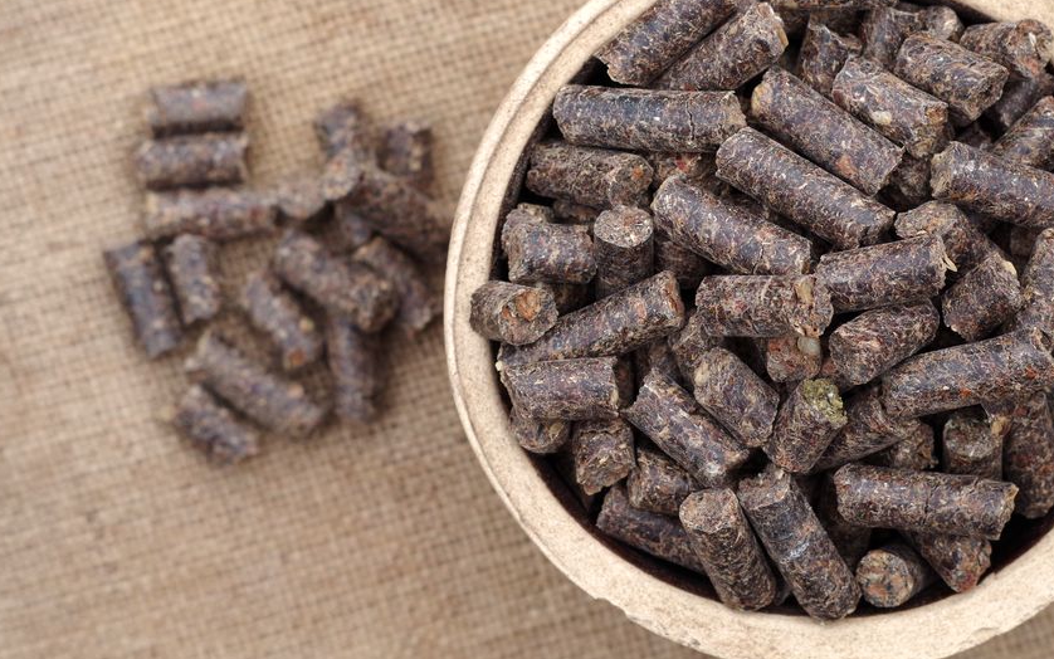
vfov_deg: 14.4
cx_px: 614
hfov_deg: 22.8
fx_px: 2614
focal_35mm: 91
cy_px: 298
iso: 500
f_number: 4.5
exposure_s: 1/200
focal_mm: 50
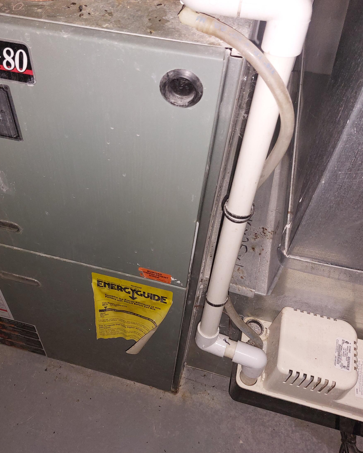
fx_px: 430
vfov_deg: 55.7
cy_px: 229
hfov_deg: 45.4
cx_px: 135
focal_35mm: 32
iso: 200
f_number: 1.8
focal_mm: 5.23
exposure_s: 1/60
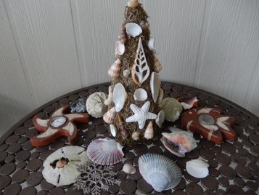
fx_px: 210
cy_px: 90
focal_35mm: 28
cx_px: 127
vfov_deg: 49.7
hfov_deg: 63.4
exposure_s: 1/40
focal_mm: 4.5
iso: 125
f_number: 3.4
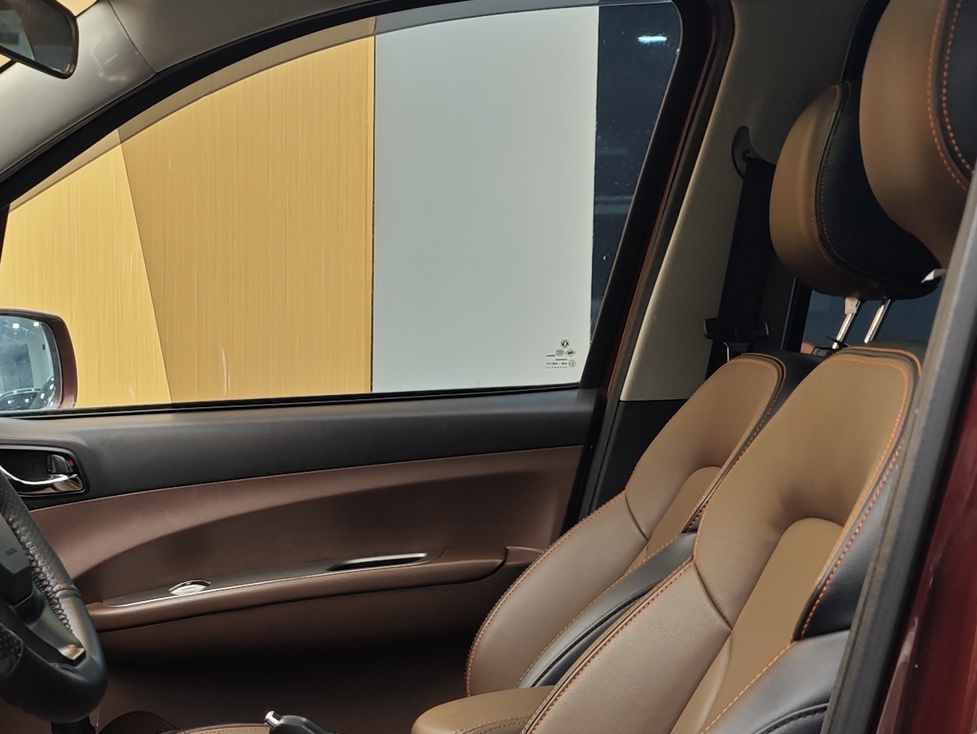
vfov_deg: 18.8
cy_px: 690
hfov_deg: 25.2
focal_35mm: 77
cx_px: 338
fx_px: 2174
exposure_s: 1/50
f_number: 1.9
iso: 125
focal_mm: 8.7
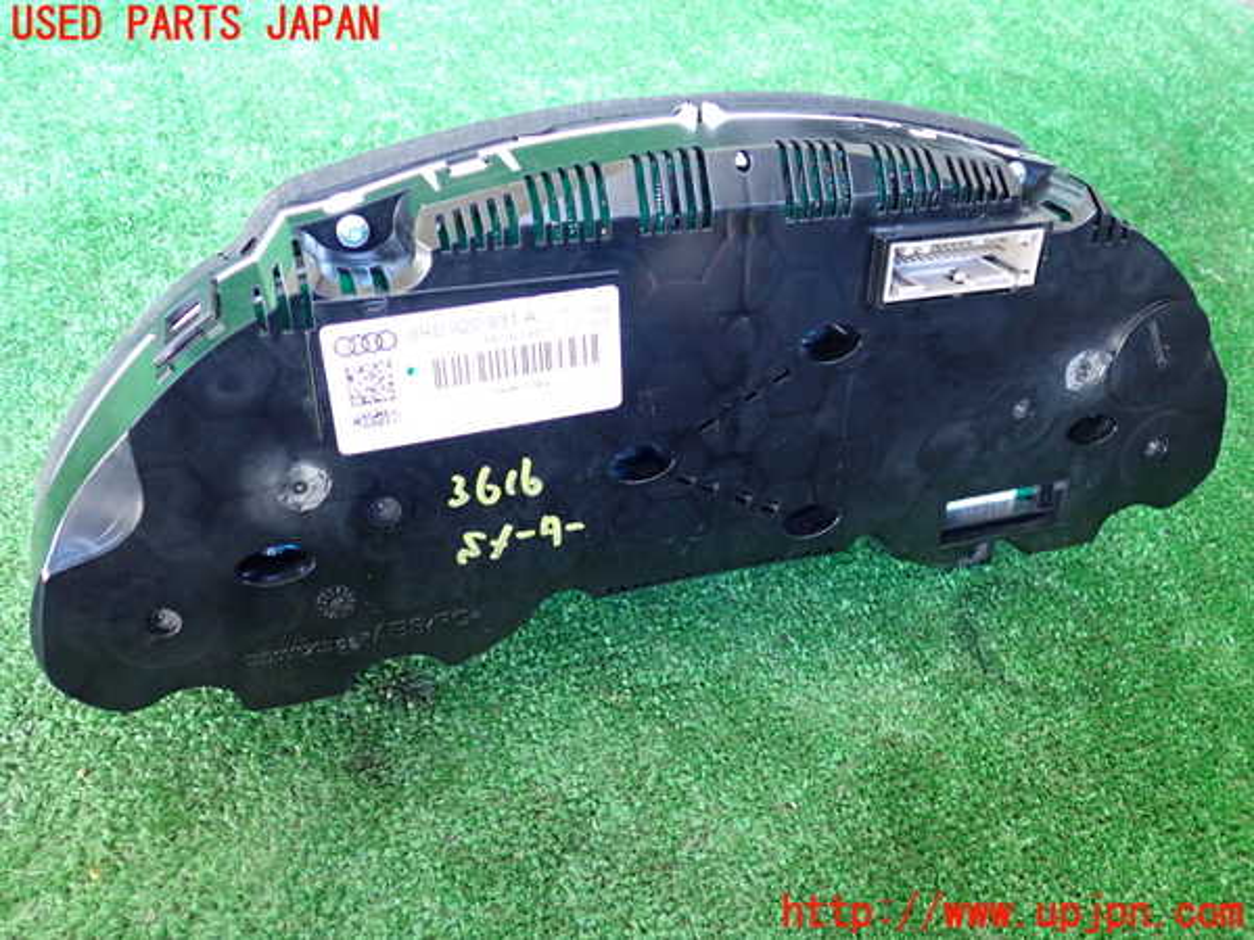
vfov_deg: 46.8
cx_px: 627
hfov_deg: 60.0
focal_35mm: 30
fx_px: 1087
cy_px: 470
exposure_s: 1/30
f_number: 2.3
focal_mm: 5.4
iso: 800
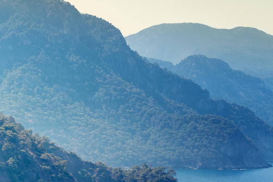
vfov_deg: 12.5
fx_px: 827
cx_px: 88
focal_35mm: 109
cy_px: 135
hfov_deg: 18.7
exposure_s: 1/1000
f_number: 4.5
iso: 100
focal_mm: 61
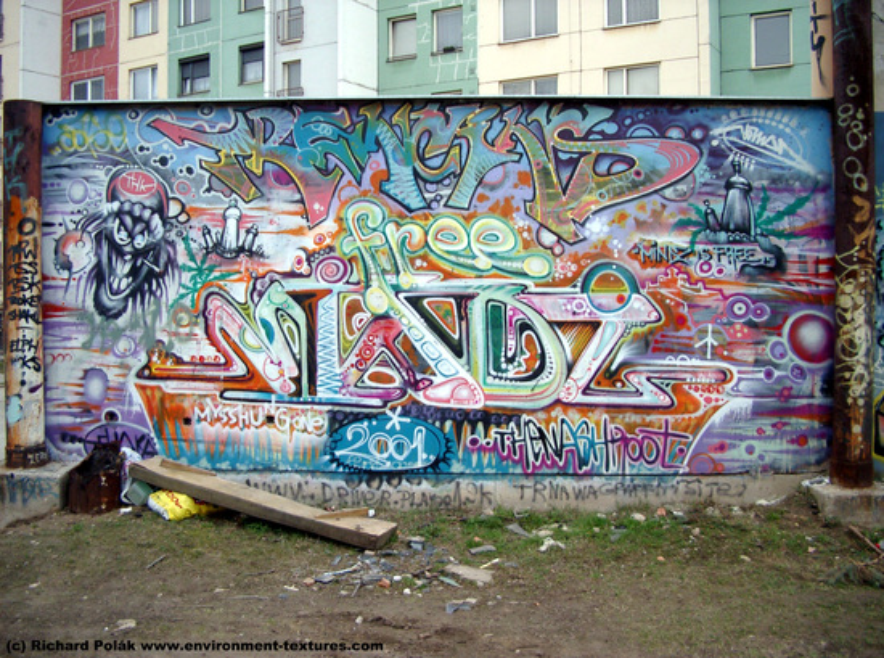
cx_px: 442
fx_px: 942
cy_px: 329
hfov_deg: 50.3
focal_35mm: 37
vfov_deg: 38.5
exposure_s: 1/1000
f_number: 2.6
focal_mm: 7.6
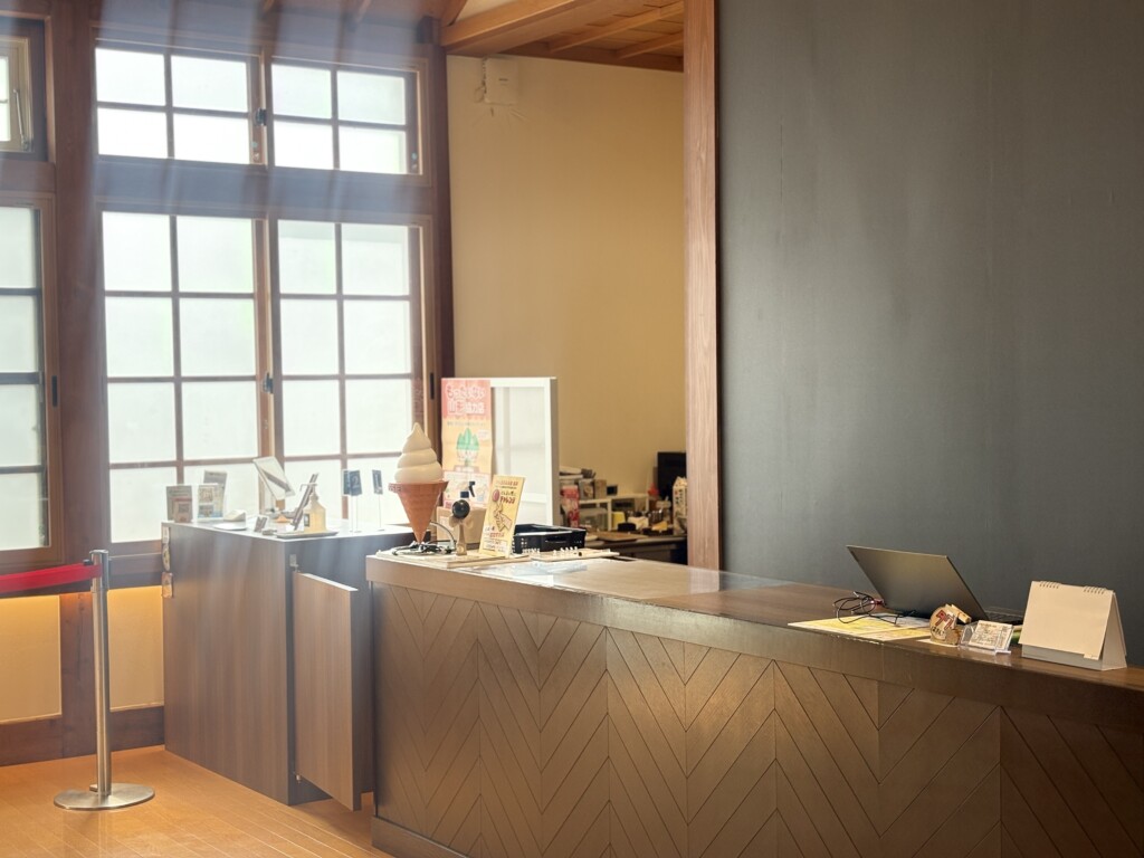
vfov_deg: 28.0
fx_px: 1719
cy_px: 429
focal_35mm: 52
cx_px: 572
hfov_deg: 36.8
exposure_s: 1/157
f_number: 1.6
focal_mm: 5.96
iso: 25
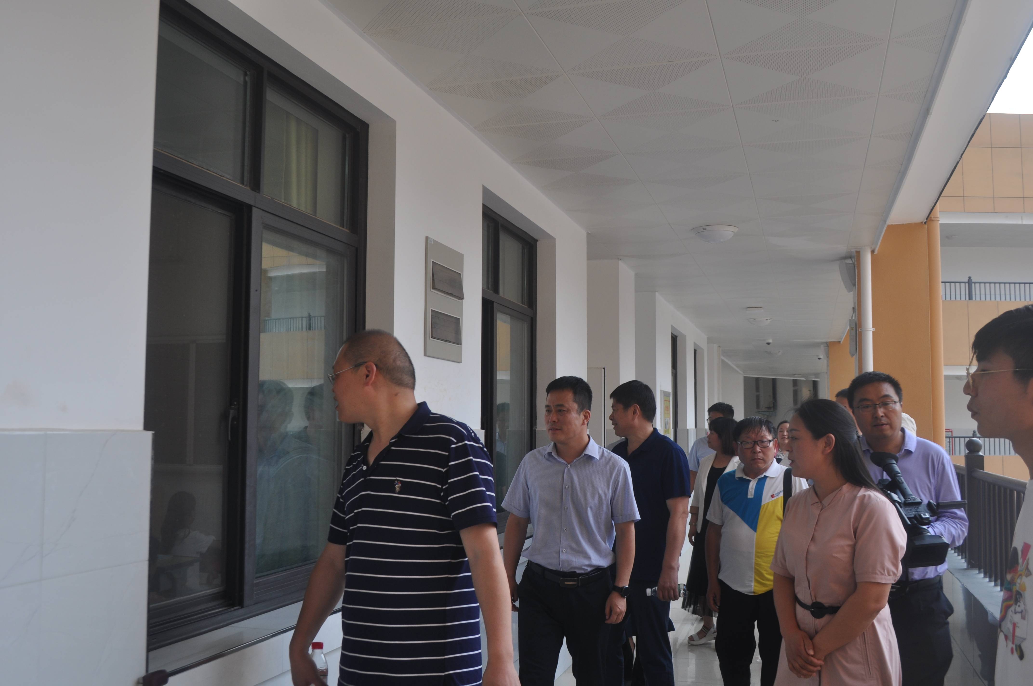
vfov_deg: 39.9
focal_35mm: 33
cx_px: 516
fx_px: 946
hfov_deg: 57.3
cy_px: 343
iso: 200
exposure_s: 1/160
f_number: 6.3
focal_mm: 22
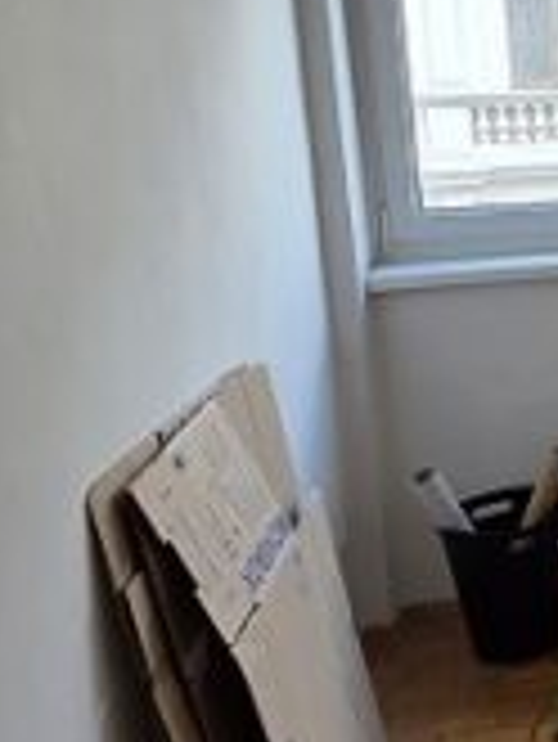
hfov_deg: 17.4
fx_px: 1352
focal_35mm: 63
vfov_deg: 30.3
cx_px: 1089
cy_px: 216
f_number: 1.9
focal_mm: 2.2
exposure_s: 1/100
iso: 40
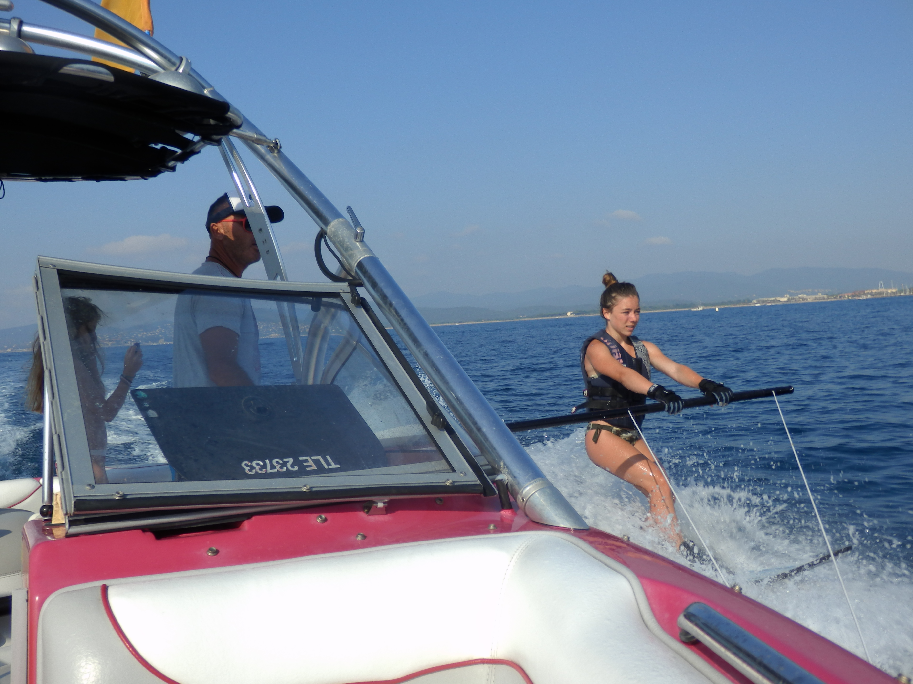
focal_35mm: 33
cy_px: 342
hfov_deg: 55.4
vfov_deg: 42.9
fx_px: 870
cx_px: 456
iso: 80
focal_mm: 6
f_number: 9.7
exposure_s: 1/125
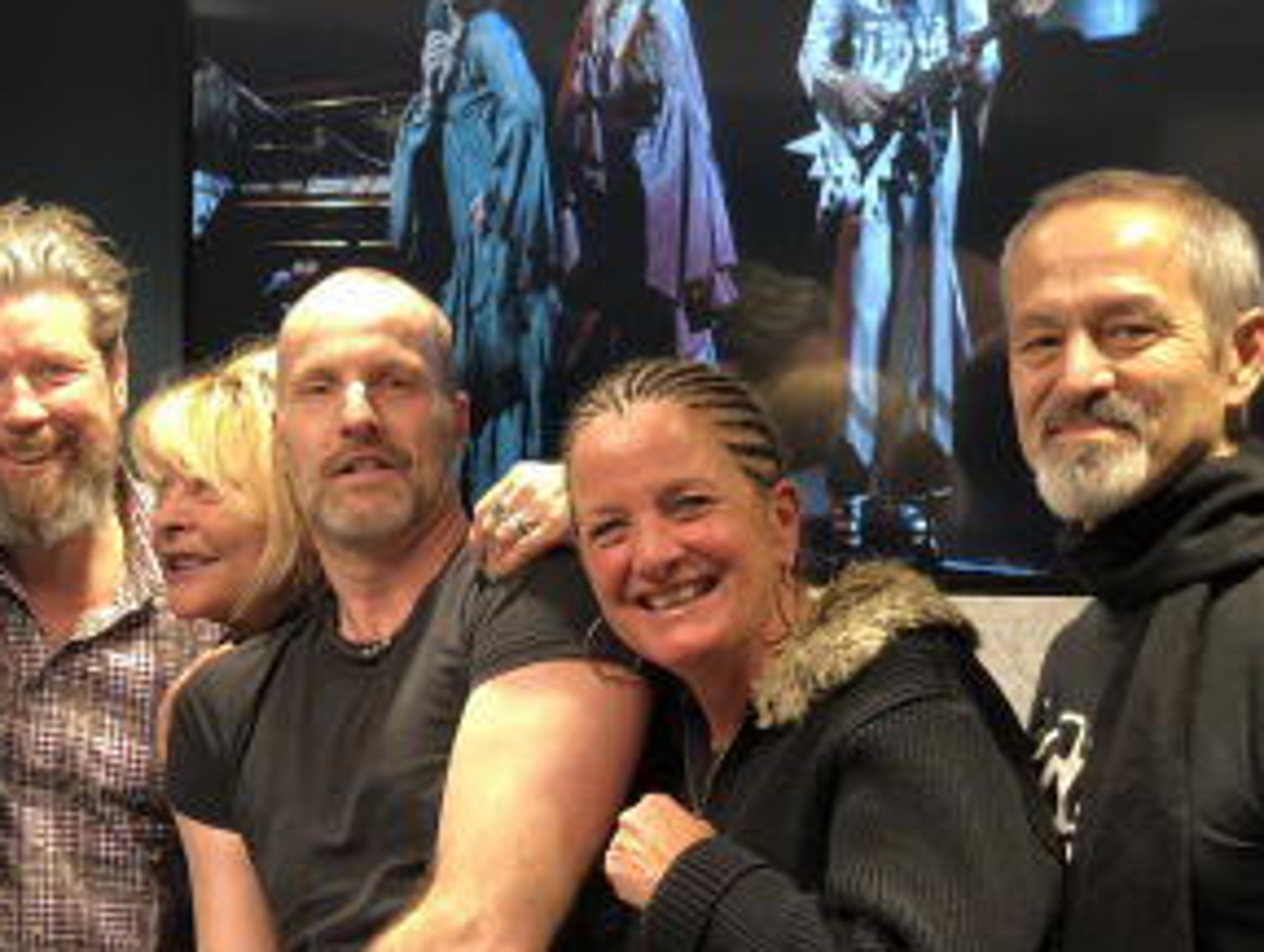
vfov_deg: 16.4
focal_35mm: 90
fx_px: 3292
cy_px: 704
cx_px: 224
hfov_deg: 21.4
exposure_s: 1/33
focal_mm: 6
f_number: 2.4
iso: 80
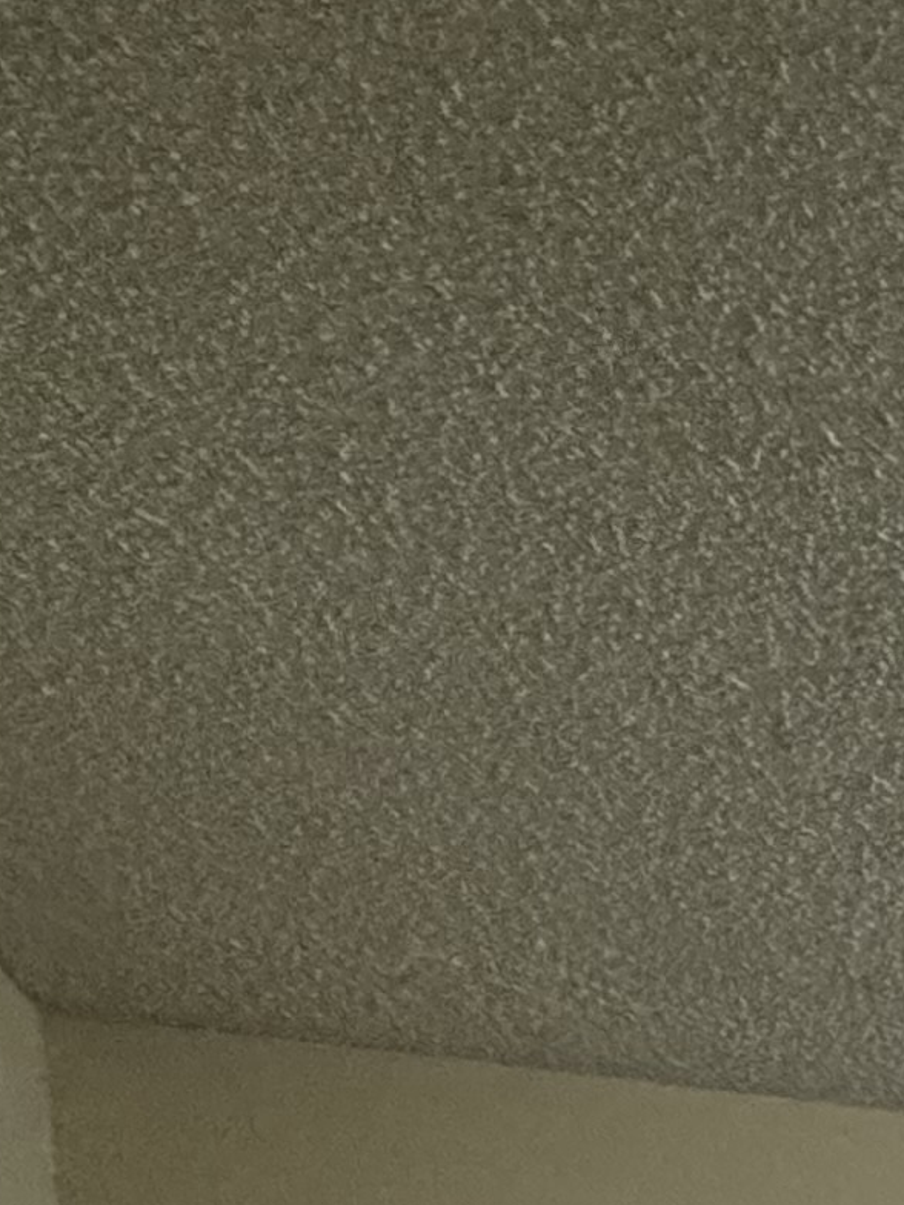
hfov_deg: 13.4
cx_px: 2314
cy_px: 2087
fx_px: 2507
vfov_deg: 20.4
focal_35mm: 72
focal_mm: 2.22
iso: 250
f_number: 2.2
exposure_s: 1/120
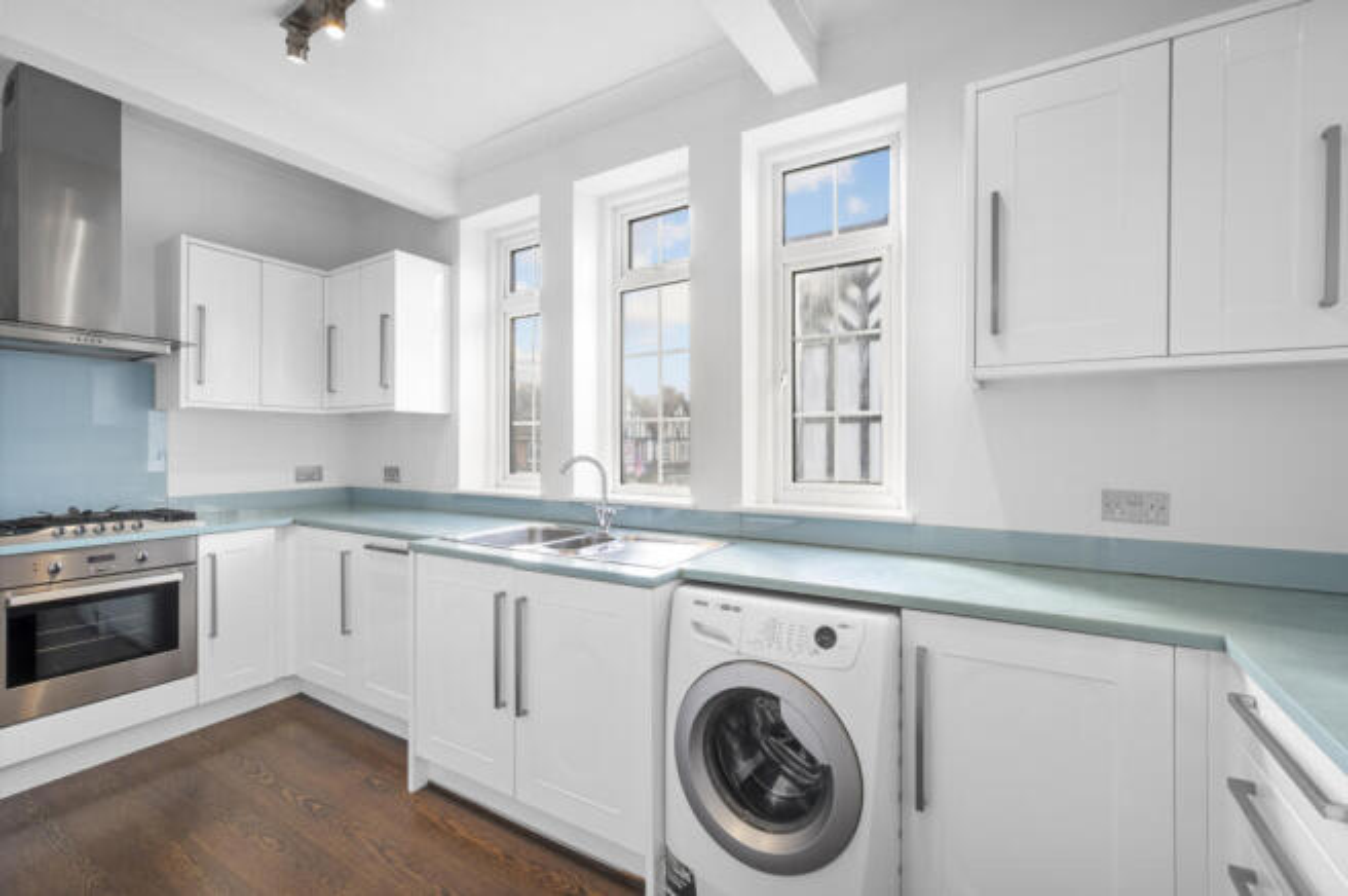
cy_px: 448
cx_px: 674
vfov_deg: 75.4
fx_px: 580
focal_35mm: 16
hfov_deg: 98.6
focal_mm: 15.5
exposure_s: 1/2
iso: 200
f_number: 16
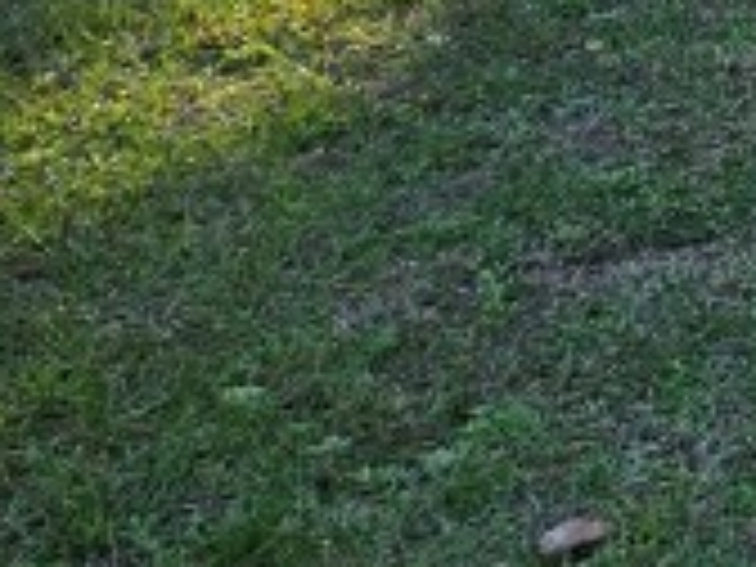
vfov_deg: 9.7
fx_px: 3058
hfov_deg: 10.2
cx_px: 2295
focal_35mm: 140
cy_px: -657
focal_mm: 5.4
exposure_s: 1/526
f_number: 1.8
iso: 25
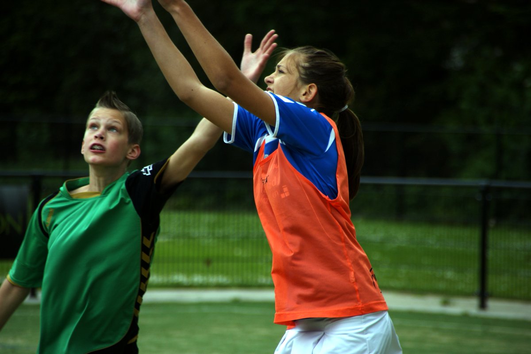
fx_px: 5529
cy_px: 177
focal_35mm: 375
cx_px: 266
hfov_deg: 5.5
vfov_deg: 3.7
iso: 100
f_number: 6.3
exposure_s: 1/320
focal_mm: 250
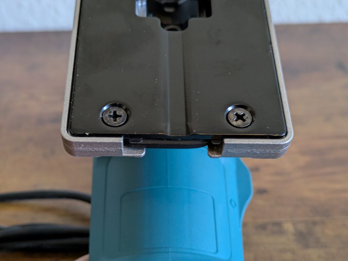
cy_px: 130
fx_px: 513
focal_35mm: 51
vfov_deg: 28.6
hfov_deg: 37.5
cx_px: 174
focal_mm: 5.43
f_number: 1.89
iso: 367
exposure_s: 1/25
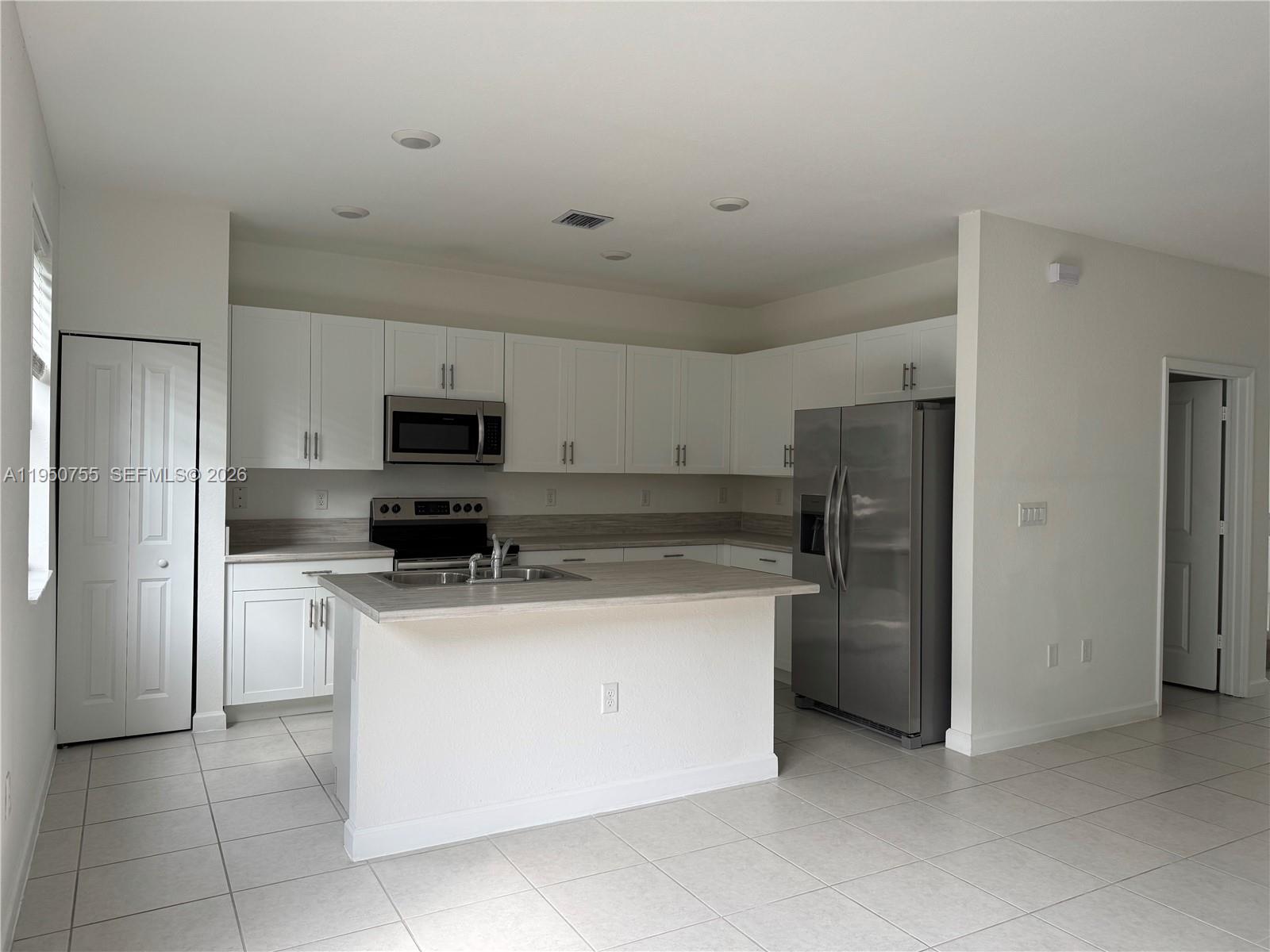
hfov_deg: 71.6
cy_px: 476
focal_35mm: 24
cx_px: 635
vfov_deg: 56.8
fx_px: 881
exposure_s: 1/121
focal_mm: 6.76
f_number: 1.78
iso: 80
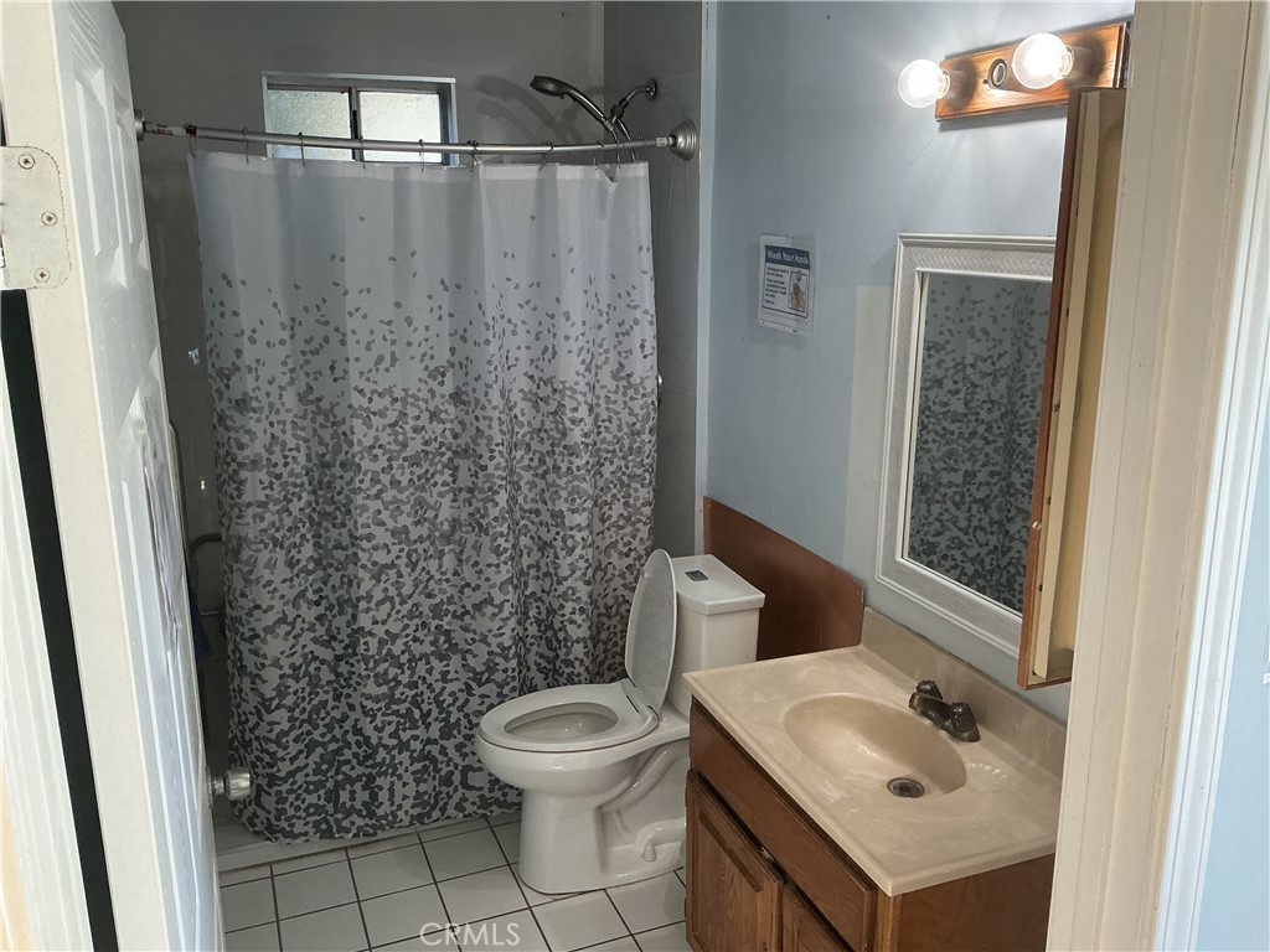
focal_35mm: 29
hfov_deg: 61.7
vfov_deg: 48.2
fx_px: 1064
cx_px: 635
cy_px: 476
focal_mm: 3
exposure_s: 1/60
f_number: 1.8
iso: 64
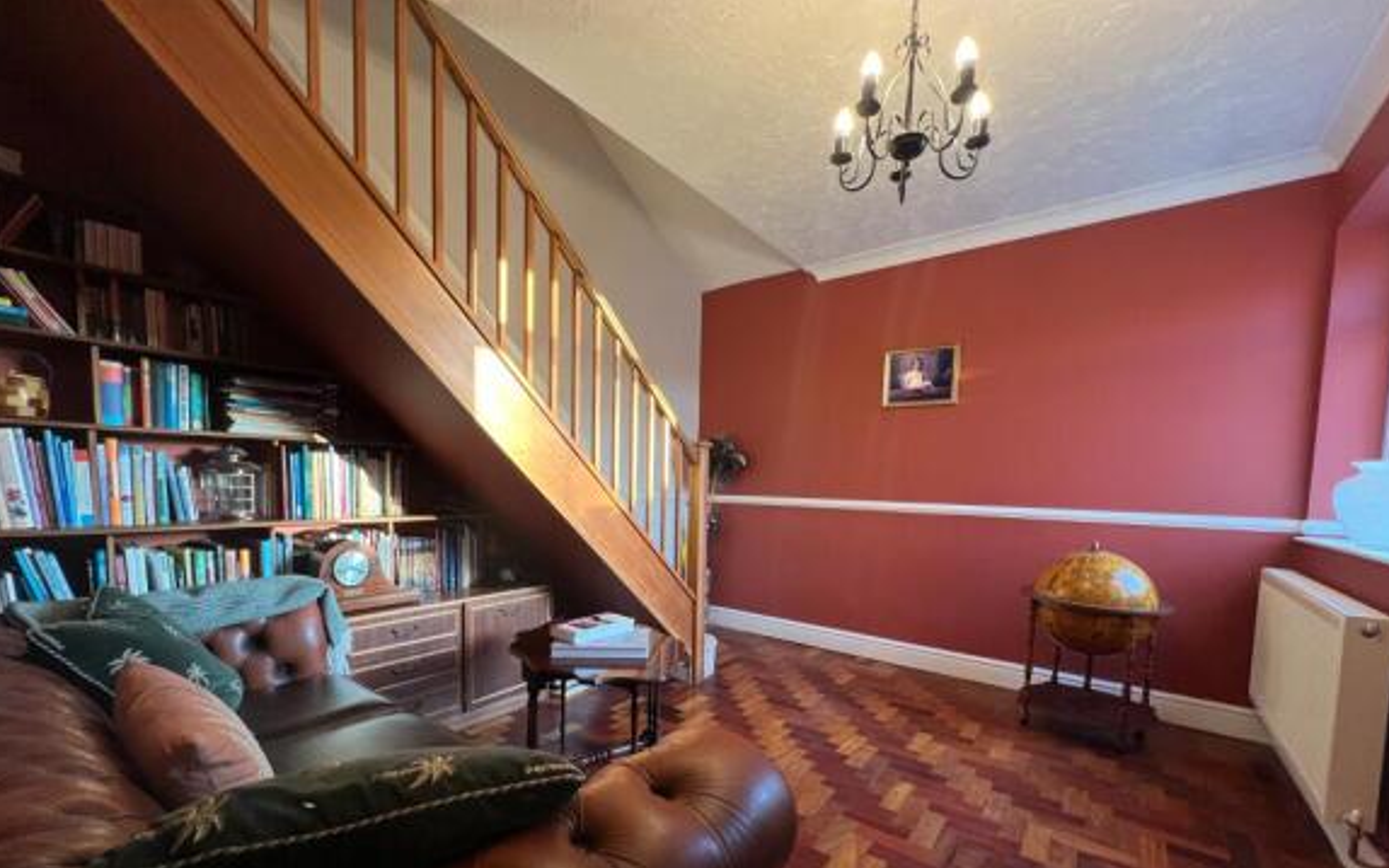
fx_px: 530
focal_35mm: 14
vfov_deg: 77.7
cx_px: 693
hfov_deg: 105.3
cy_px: 526
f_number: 1.8
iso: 320
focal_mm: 1.57
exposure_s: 1/50
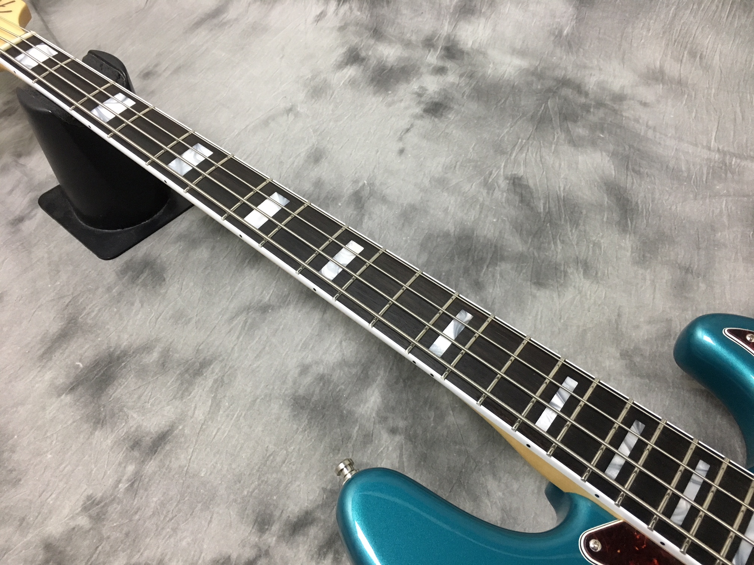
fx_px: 632
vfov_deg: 48.2
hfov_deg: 61.7
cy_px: 282
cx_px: 377
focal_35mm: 29
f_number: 2.2
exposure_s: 1/24
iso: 200
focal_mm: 4.15
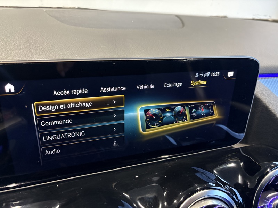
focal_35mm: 26
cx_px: 139
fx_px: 209
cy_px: 104
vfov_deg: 53.1
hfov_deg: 67.3
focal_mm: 5.96
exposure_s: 1/34
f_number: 1.6
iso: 640
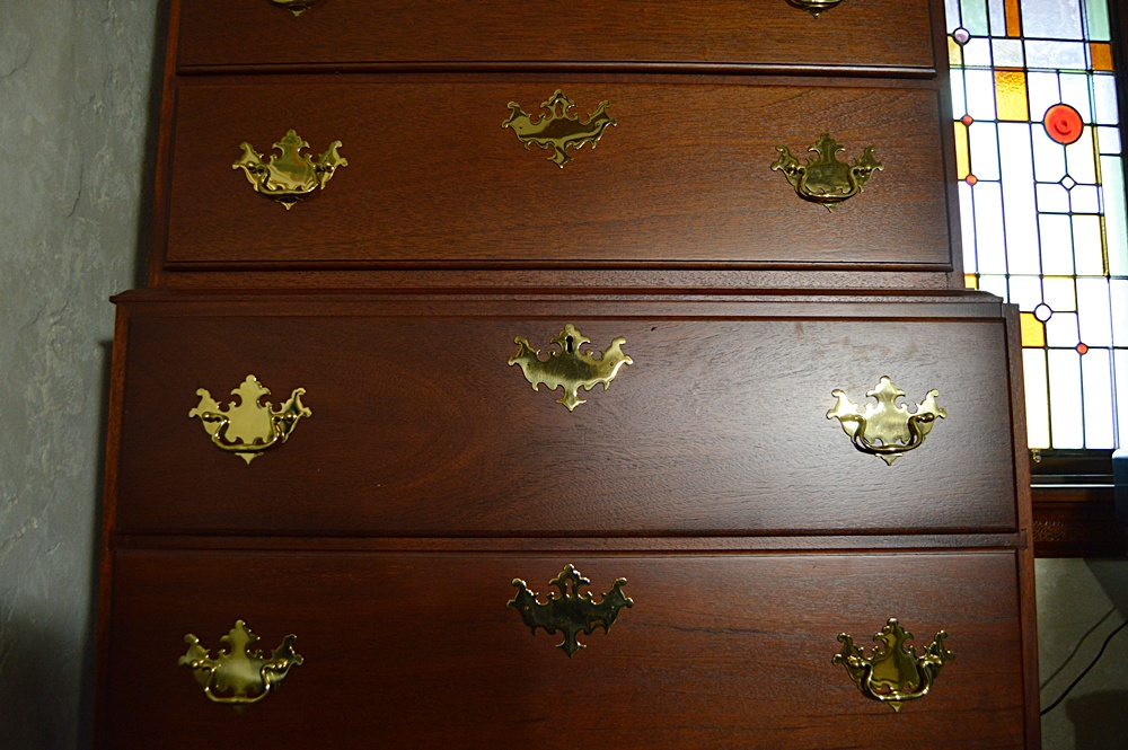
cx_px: 564
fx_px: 845
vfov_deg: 47.9
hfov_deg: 67.4
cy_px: 375
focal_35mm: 27
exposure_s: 1/60
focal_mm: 18
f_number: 3.5
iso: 800
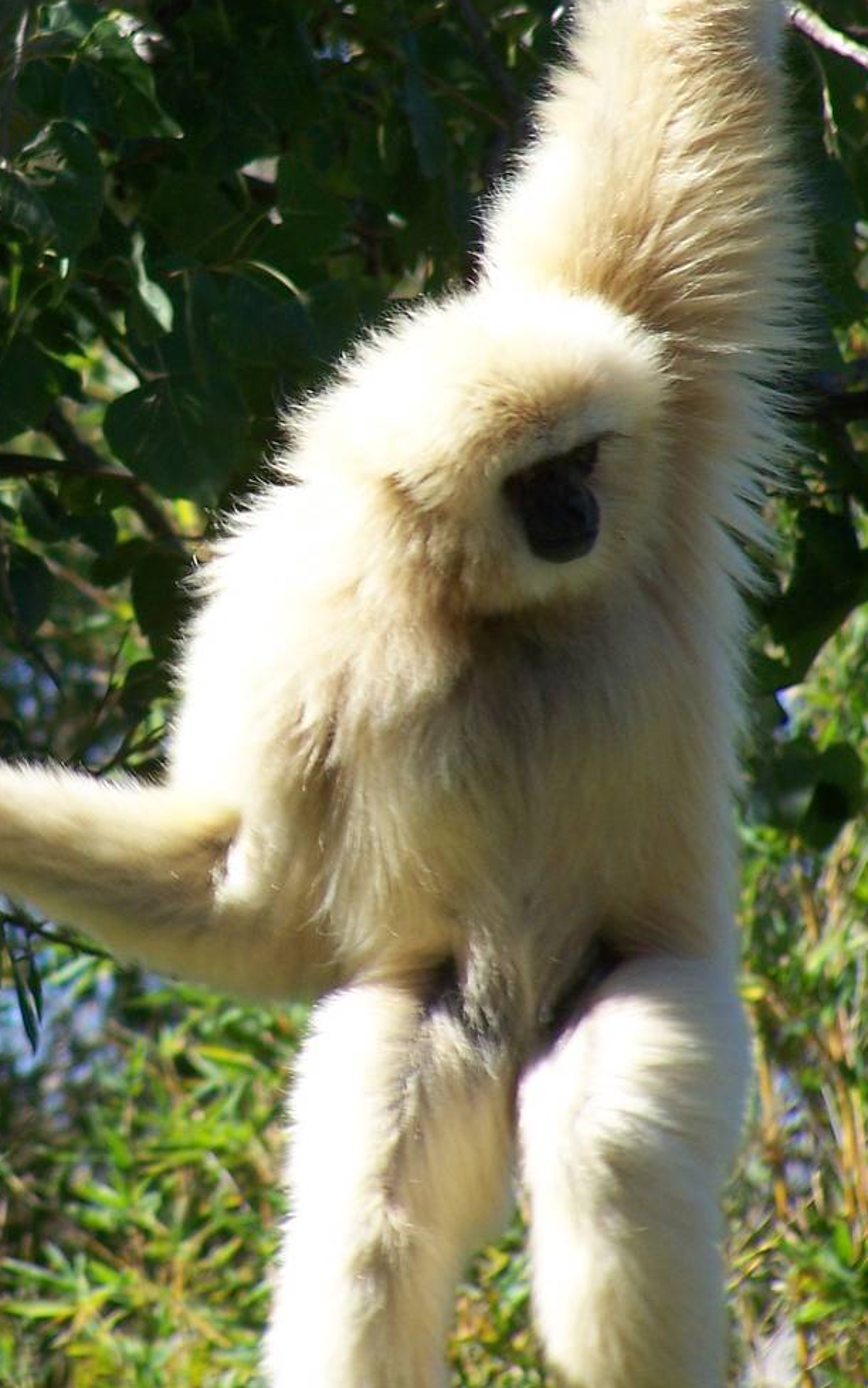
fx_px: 20133
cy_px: 394
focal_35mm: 532
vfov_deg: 3.9
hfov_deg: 2.5
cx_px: 60
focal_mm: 51
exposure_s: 1/640
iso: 80
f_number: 3.4
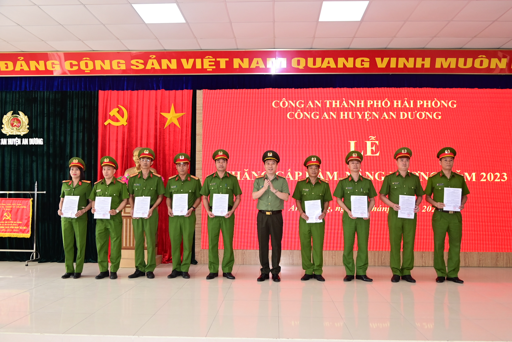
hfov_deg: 67.3
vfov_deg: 48.0
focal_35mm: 27
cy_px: 171
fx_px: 384
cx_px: 256
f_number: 5
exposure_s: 1/200
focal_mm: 18
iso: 1000
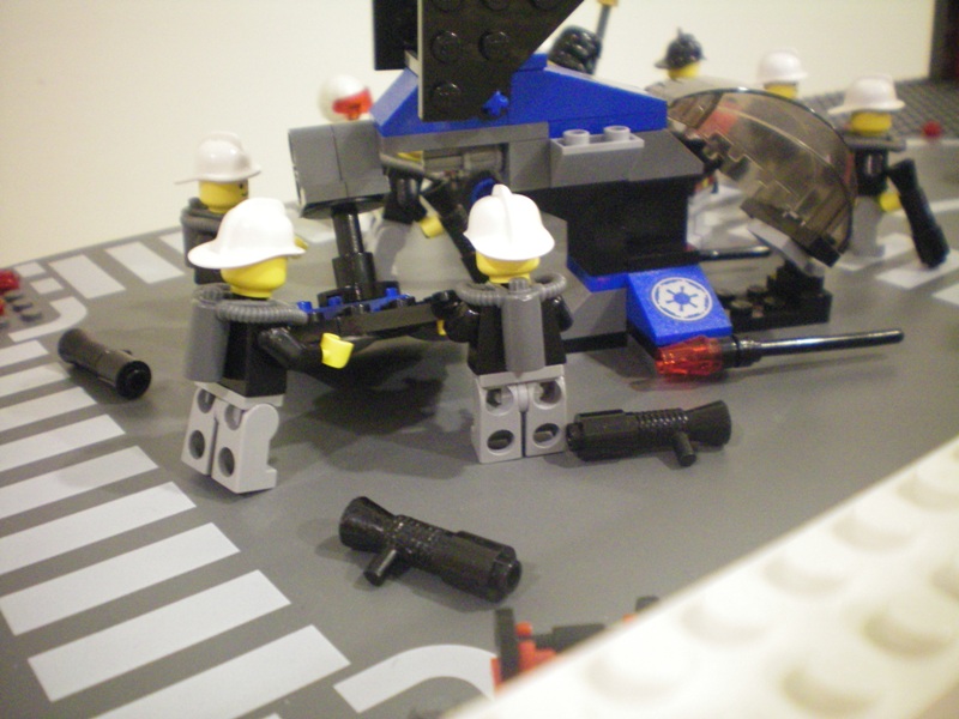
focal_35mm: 38
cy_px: 360
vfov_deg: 37.7
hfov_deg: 49.0
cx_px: 480
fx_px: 1053
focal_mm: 6.3
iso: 400
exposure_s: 1/10
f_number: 3.1
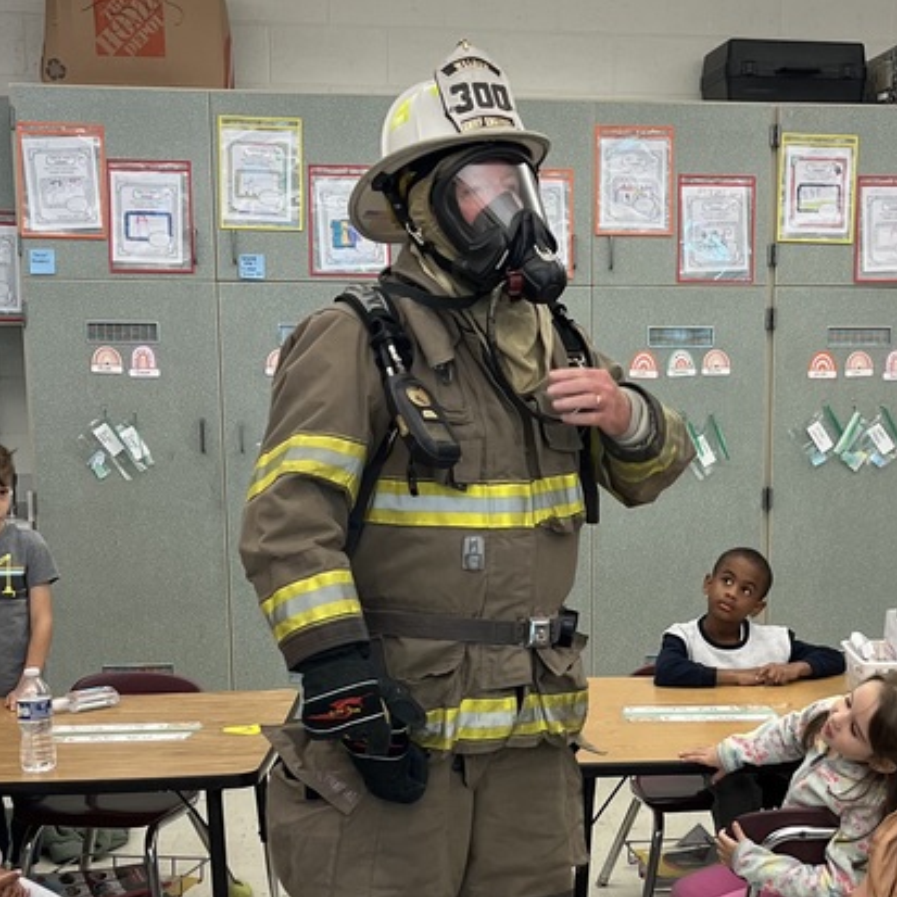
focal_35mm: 57
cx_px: 634
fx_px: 1671
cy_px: 604
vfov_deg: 29.8
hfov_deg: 29.7
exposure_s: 1/120
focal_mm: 5.1
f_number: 1.6
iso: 125
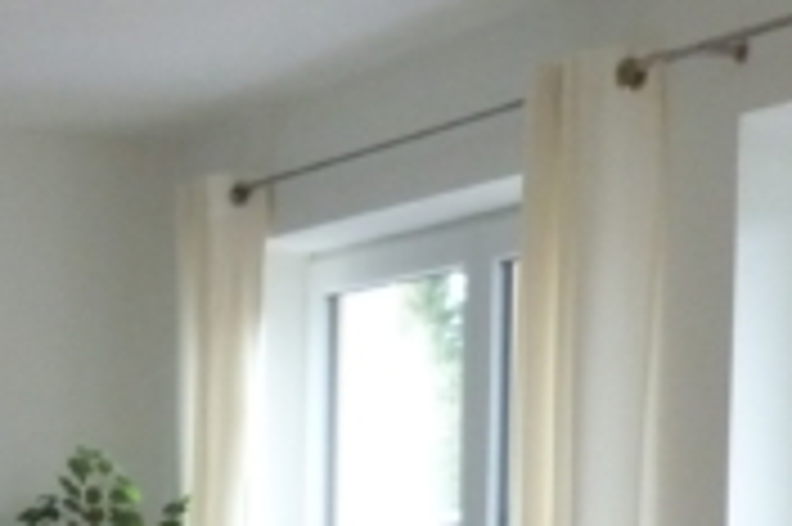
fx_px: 2572
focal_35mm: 117
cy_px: 809
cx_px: -158
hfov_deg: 16.8
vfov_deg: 11.2
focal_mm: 5.5
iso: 400
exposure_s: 1/15
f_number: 2.8
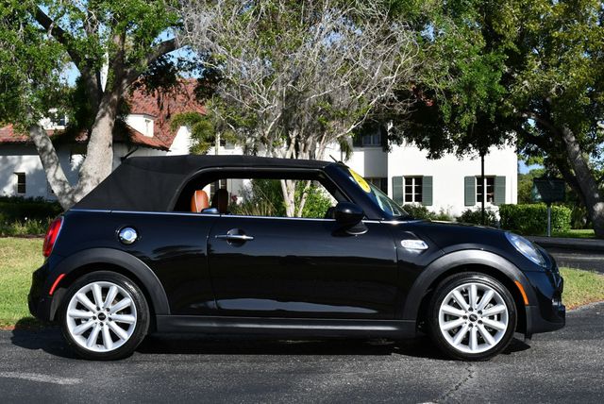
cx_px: 302
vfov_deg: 22.7
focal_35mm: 60
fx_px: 1008
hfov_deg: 33.4
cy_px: 202
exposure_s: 1/250
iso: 100
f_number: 8
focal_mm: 30
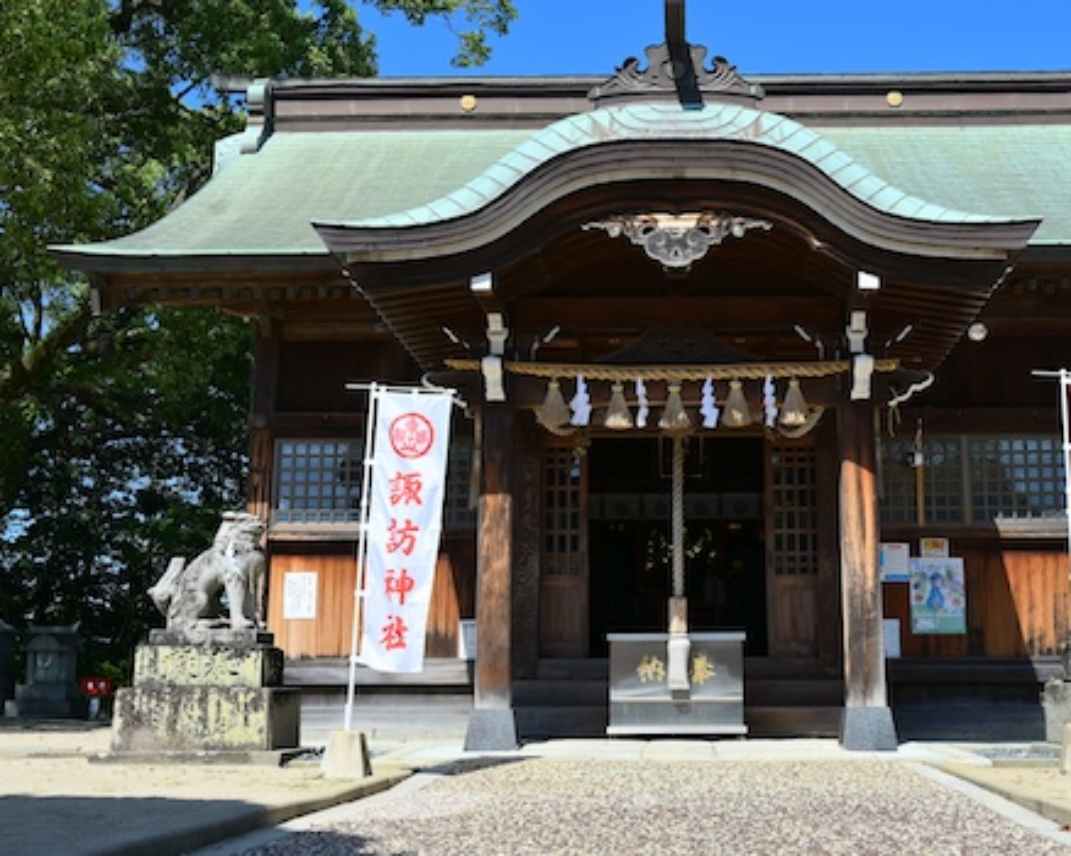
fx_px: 1426
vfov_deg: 33.4
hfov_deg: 40.9
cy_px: 423
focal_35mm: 45
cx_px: 665
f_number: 6.3
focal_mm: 35
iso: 100
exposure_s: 1/400
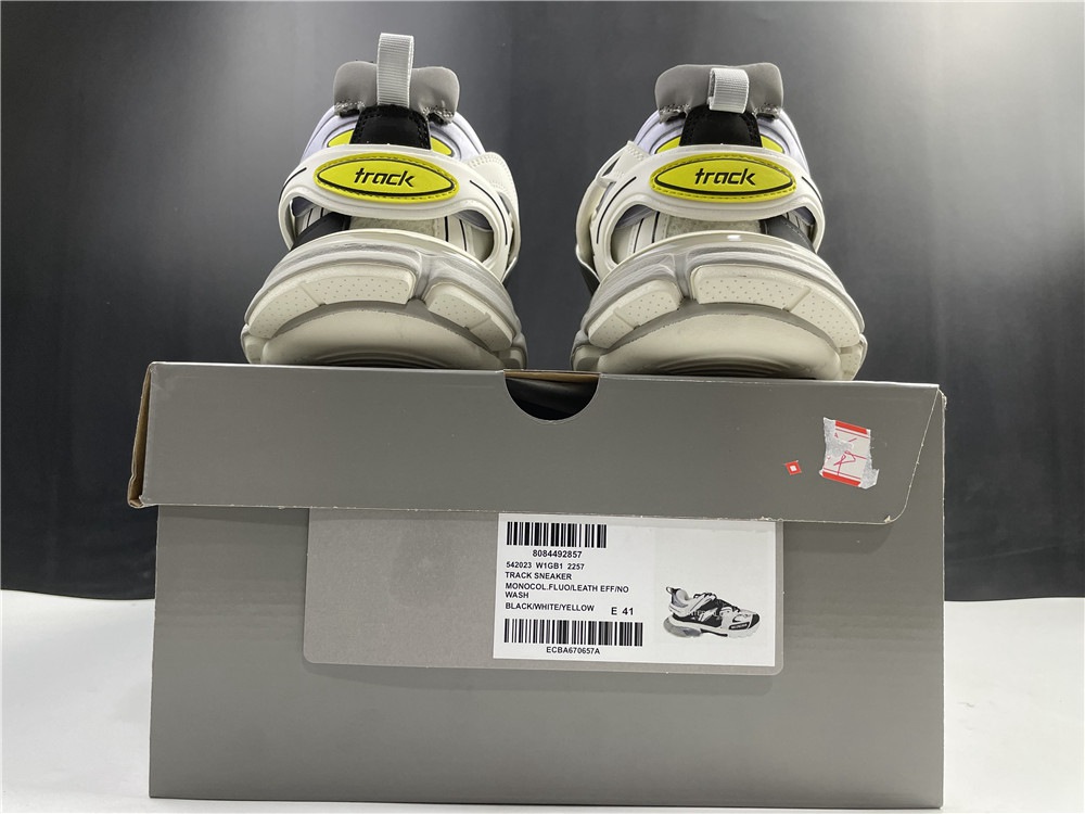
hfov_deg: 67.3
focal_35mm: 26
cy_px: 407
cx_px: 542
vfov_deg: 53.1
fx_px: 815
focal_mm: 4.2
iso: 125
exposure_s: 1/100
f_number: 1.6
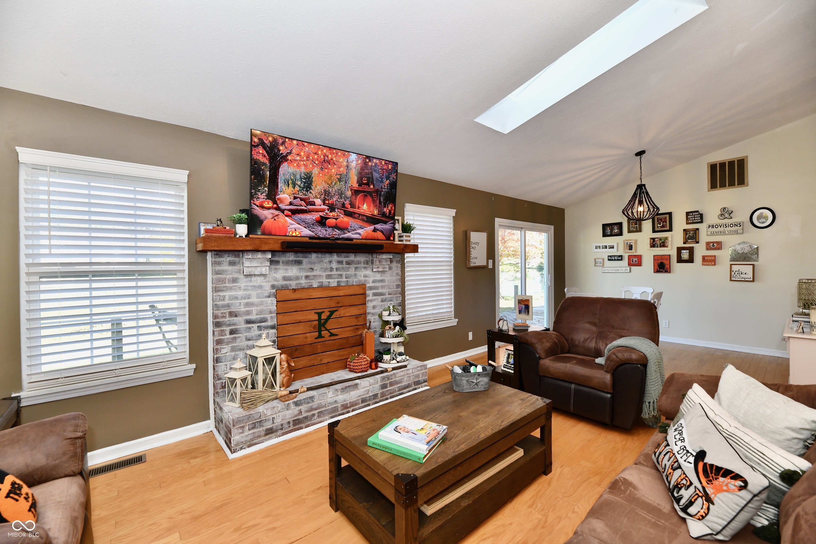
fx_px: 317
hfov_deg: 104.3
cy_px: 272
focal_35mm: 14
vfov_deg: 81.2
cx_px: 408
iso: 640
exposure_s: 1/80
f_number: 6.3
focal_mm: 14
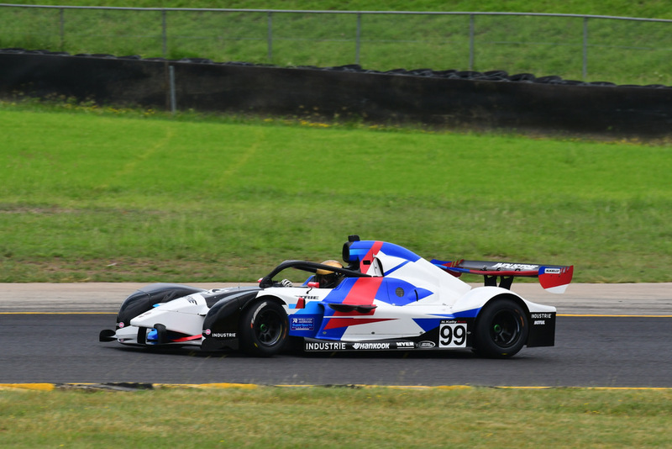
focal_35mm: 540
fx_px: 10083
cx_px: 336
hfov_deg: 3.8
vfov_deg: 2.5
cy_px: 224
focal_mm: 360
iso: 500
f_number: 11
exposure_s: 1/640
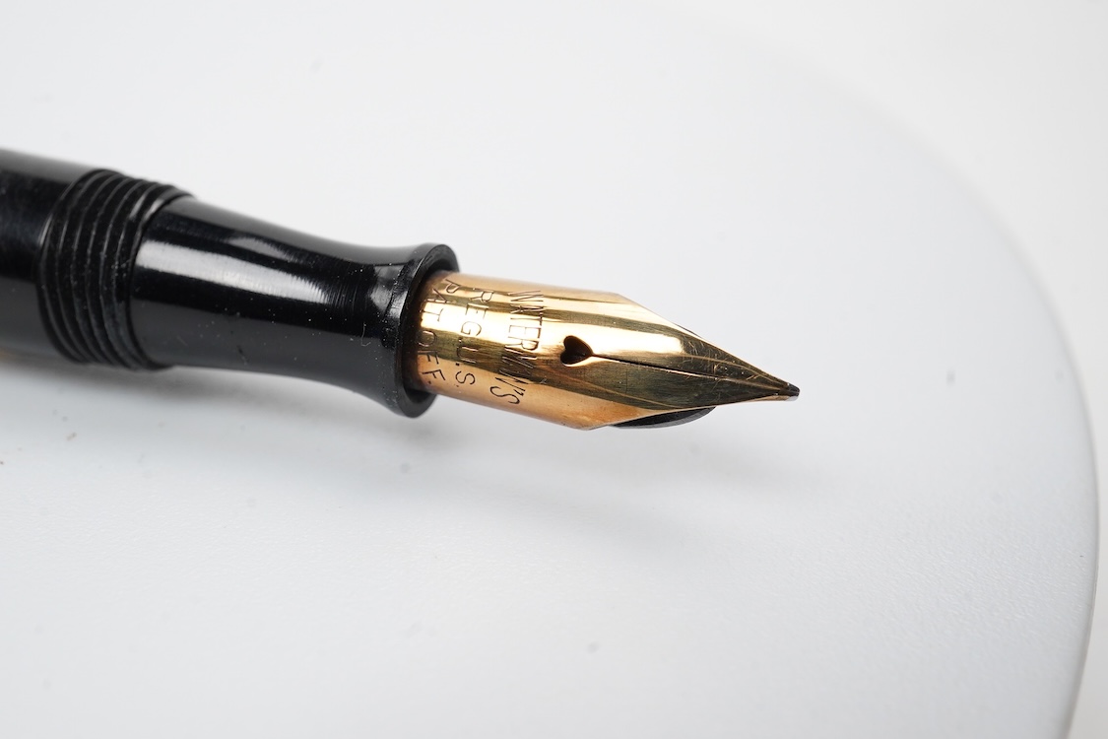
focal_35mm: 45
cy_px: 370
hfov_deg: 43.6
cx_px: 554
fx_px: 1385
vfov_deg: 29.9
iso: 640
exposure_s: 1/100
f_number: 22
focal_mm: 30
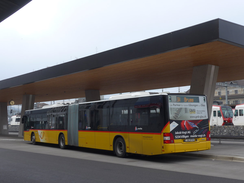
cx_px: 122
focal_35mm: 49
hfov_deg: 38.9
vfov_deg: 29.7
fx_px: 345
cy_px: 92
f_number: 3.2
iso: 80
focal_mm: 10.1
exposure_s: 1/100
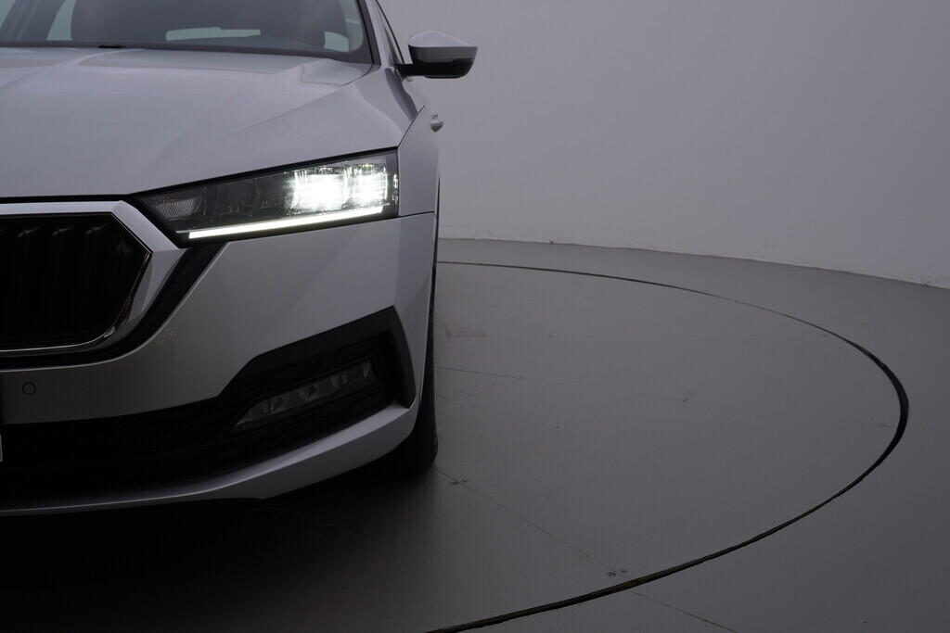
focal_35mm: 36
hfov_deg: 53.1
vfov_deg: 36.9
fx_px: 950
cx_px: 475
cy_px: 316
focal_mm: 24
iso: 125
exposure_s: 1/160
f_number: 5.6
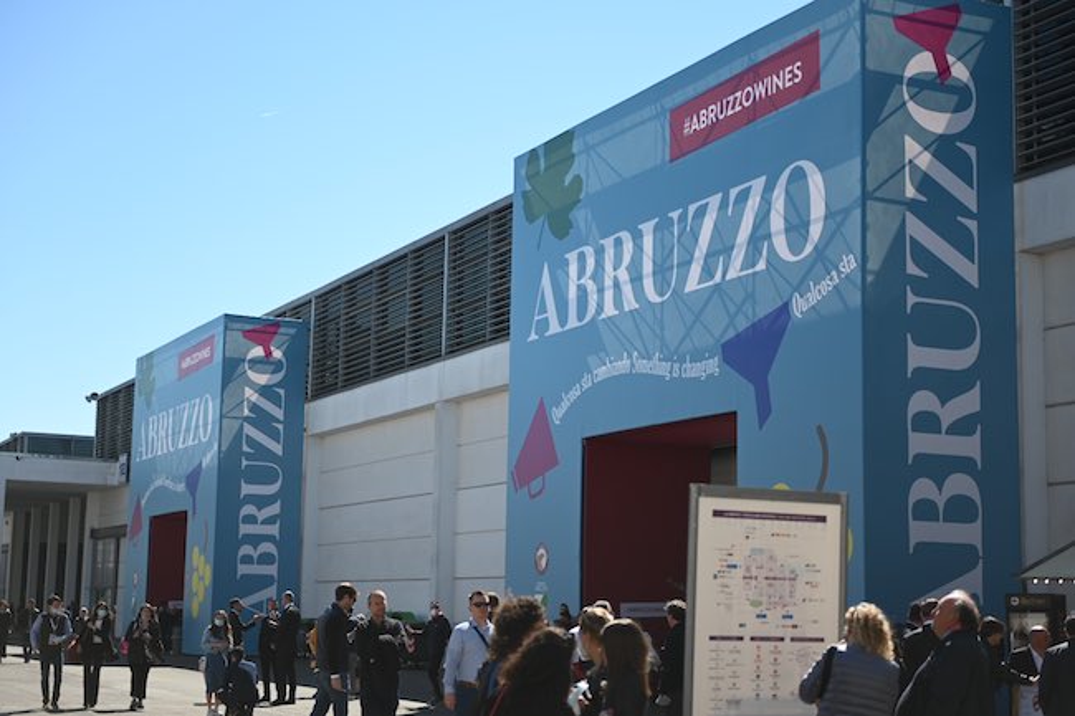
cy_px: 358
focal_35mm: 58
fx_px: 1731
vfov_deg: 23.4
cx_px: 538
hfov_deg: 34.5
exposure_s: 1/1000
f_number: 2.8
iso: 50
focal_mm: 58
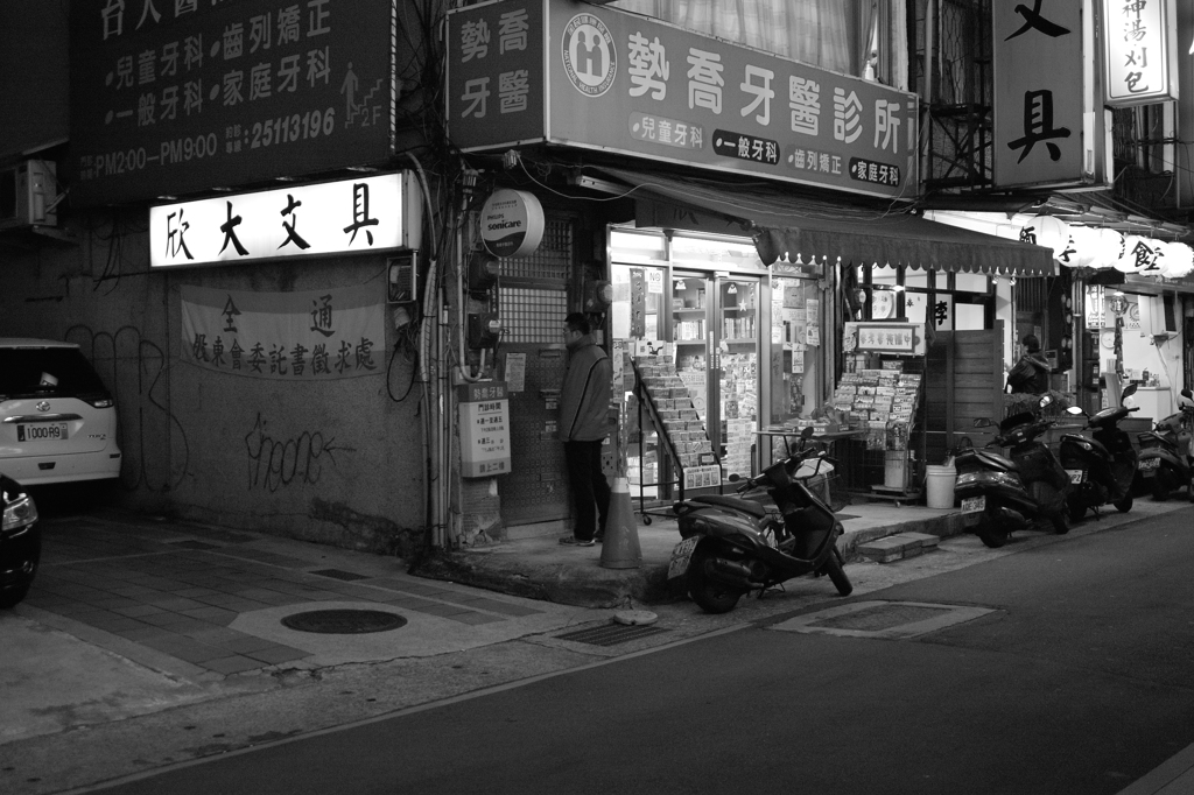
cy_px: 398
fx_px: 1359
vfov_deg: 32.6
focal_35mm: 41
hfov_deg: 47.4
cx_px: 597
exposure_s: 1/40
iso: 800
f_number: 2.8
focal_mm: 24.2
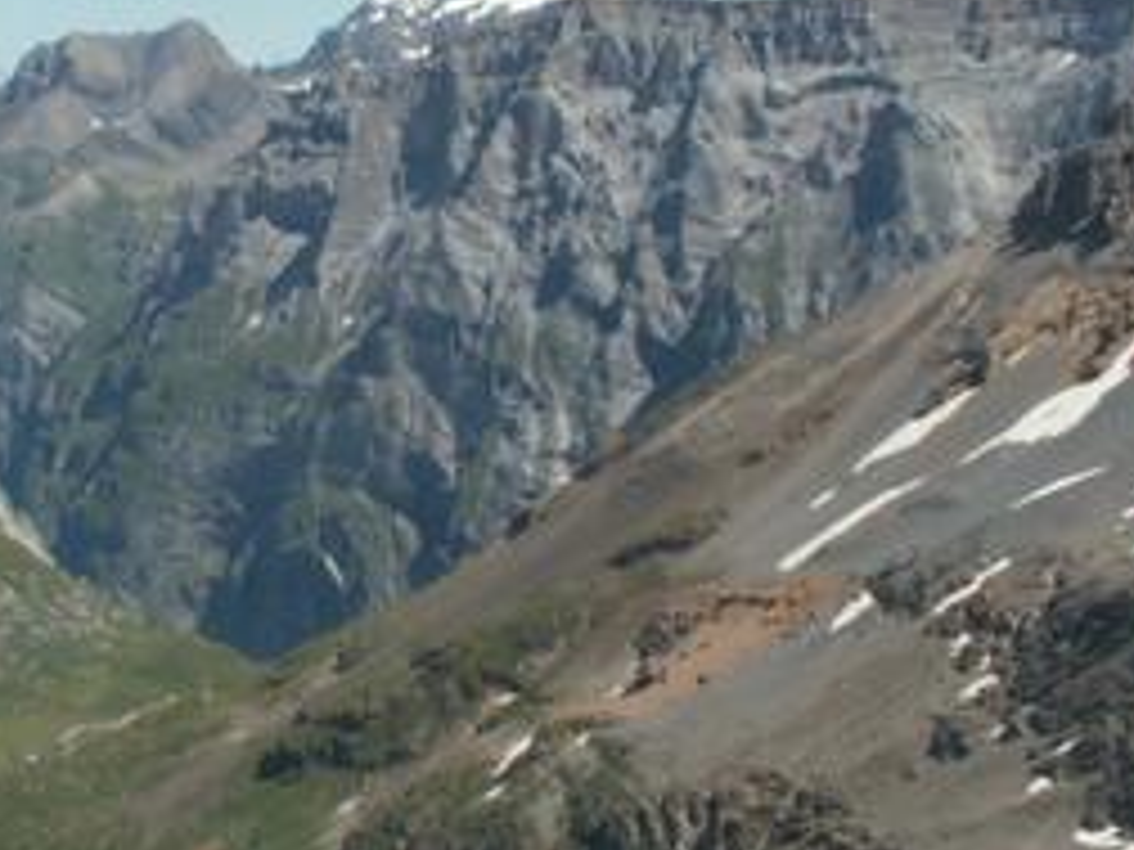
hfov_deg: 21.9
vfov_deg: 16.6
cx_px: 338
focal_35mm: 89
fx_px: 2916
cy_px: 288
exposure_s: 1/200
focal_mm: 5.86
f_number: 7.1
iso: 50
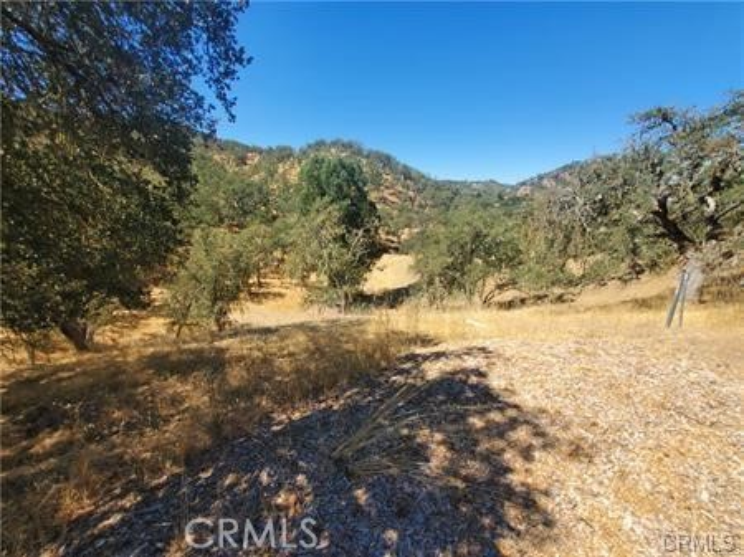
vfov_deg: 89.9
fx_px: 279
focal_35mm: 13
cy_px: 278
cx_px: 372
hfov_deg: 106.2
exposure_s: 1/767
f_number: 2.2
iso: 50
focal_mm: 1.8
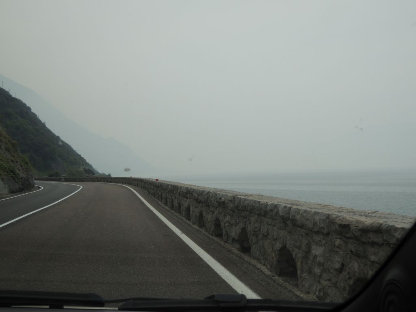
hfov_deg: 42.1
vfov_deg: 32.2
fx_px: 541
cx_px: 208
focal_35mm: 45
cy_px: 156
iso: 100
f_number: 3.1
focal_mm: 8.1
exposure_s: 1/1600
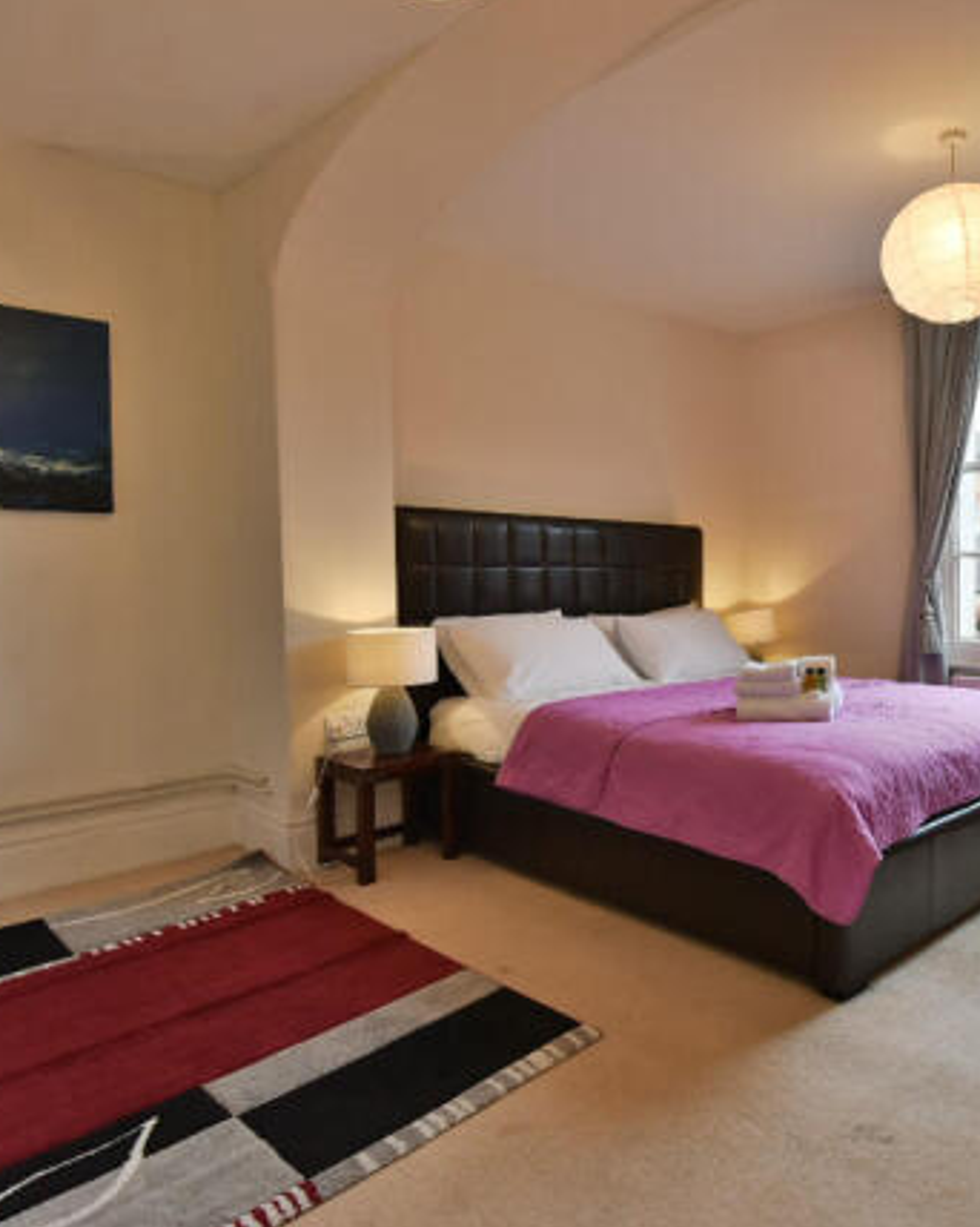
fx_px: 834
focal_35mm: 23
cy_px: 615
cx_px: 758
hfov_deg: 57.2
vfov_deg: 72.6
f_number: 5
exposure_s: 1/100
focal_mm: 16
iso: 1250
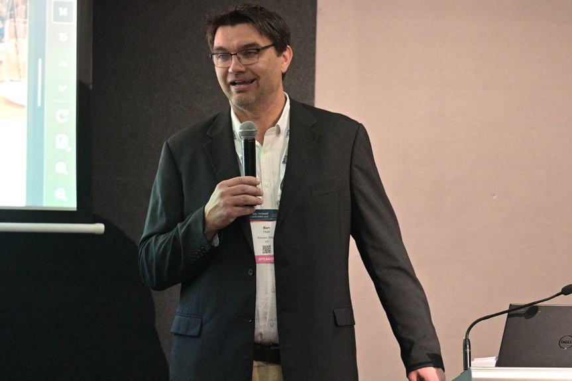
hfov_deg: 8.3
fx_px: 3924
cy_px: 190
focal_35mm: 247
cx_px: 286
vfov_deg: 5.6
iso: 5000
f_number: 3.2
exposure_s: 1/100
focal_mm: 165
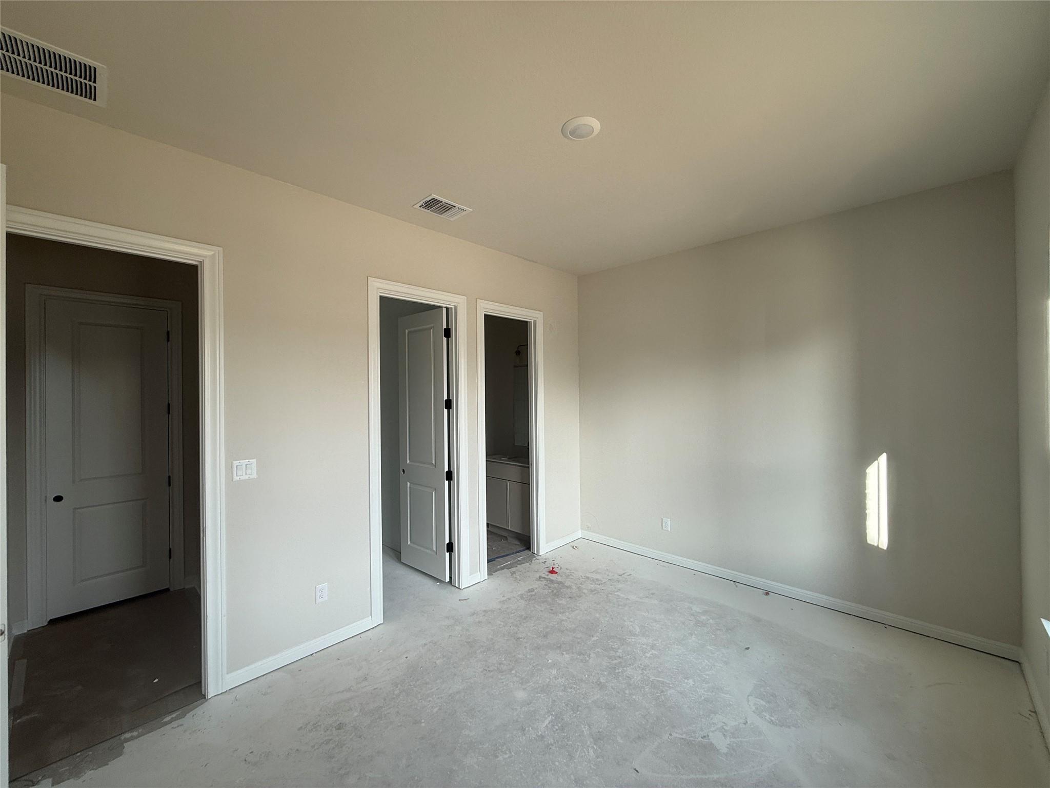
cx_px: 525
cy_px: 394
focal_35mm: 14
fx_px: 425
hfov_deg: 102.1
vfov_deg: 85.7
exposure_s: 1/138
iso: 50
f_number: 2.2
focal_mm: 2.22
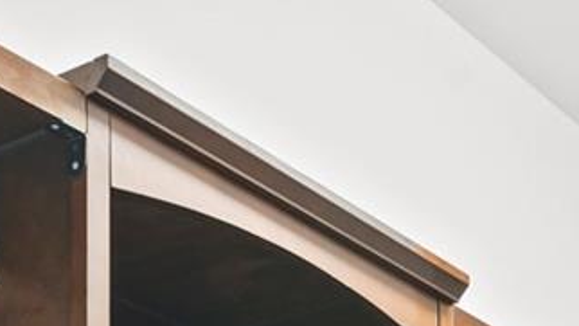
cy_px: 928
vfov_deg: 9.5
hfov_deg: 20.3
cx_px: 464
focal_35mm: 104
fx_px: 1596
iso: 100
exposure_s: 1.5
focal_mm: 20
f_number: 8
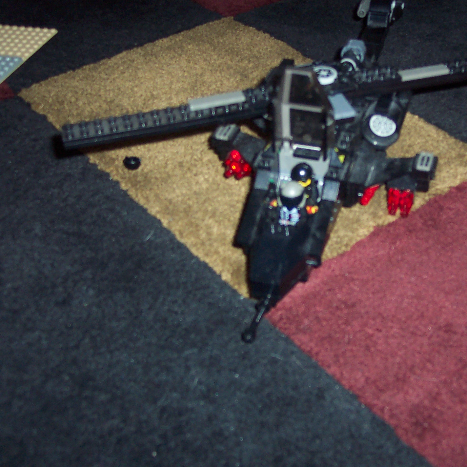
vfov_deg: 34.7
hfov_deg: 34.1
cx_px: 335
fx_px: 748
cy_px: 233
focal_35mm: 49
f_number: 2.8
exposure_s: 1/30
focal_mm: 8
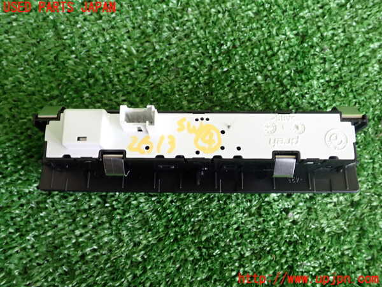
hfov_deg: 56.8
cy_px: 144
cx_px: 191
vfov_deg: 44.2
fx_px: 353
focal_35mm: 32
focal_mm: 5.79
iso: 250
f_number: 2.4
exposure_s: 1/30
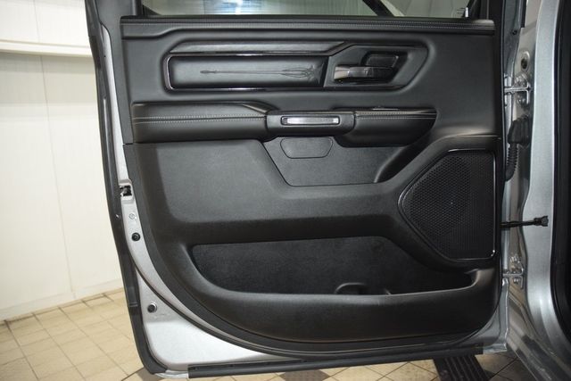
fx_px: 428
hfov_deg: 67.4
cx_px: 286
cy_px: 190
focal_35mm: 27
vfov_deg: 48.0
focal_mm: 18
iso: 2500
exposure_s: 1/125
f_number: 3.5
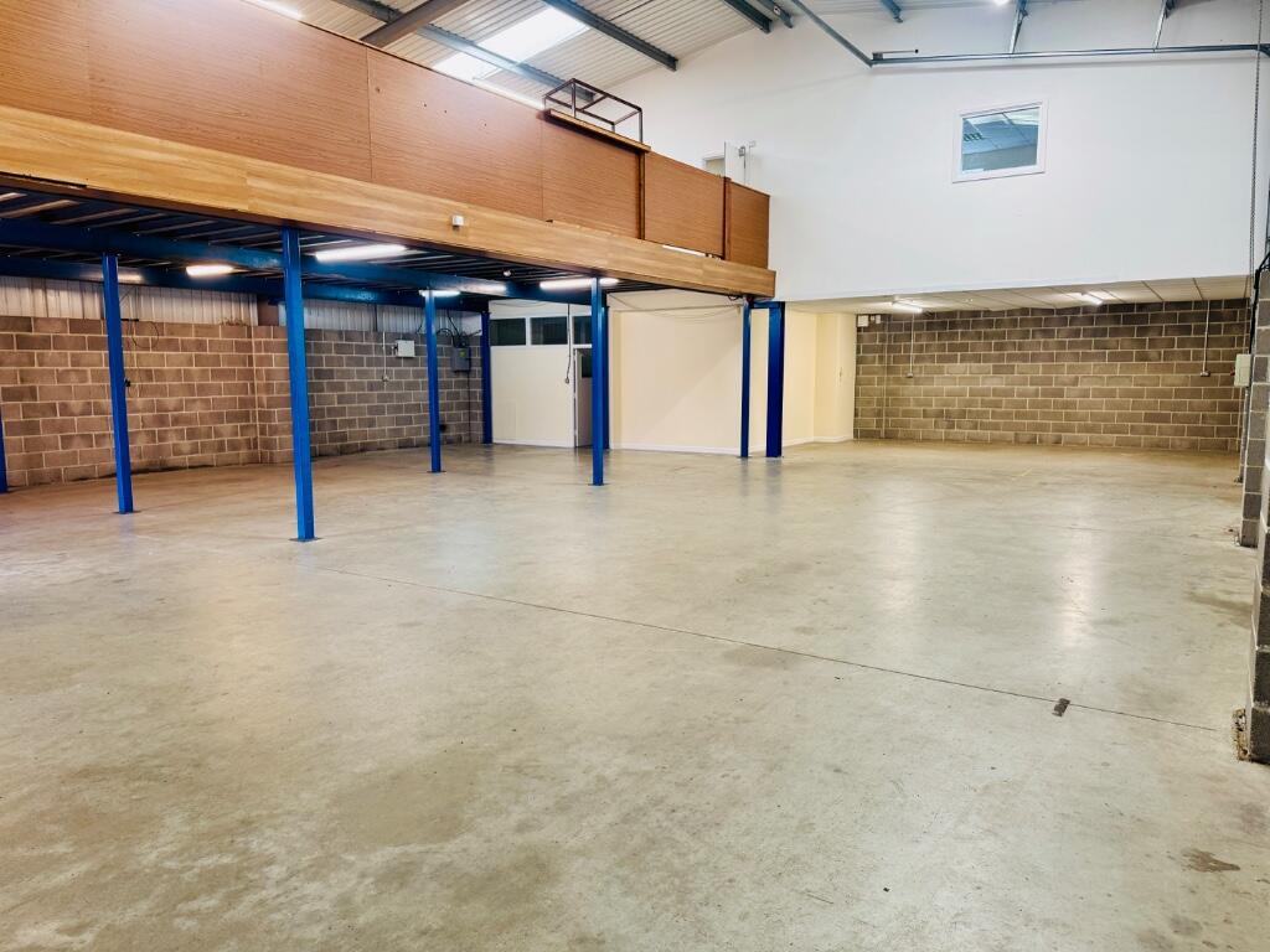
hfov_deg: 71.6
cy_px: 476
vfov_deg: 56.8
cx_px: 635
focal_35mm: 24
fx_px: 881
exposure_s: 1/100
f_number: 1.78
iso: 125
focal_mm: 6.76
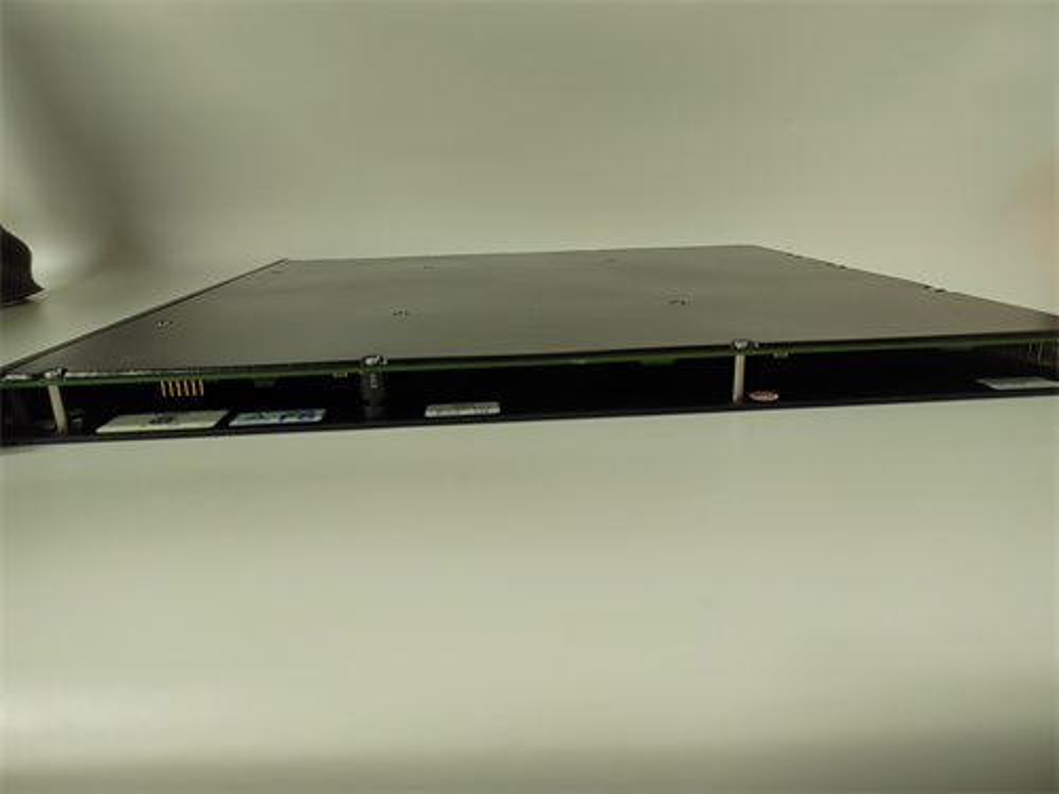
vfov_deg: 58.9
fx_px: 704
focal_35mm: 23
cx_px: 530
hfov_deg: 73.9
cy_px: 397
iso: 1847
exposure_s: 1/100
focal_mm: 5.52
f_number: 1.9
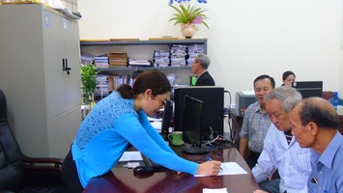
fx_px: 328
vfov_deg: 32.9
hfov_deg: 55.3
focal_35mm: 36
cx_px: 166
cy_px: 103
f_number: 3.4
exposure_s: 1/20
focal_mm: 4.4
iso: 400
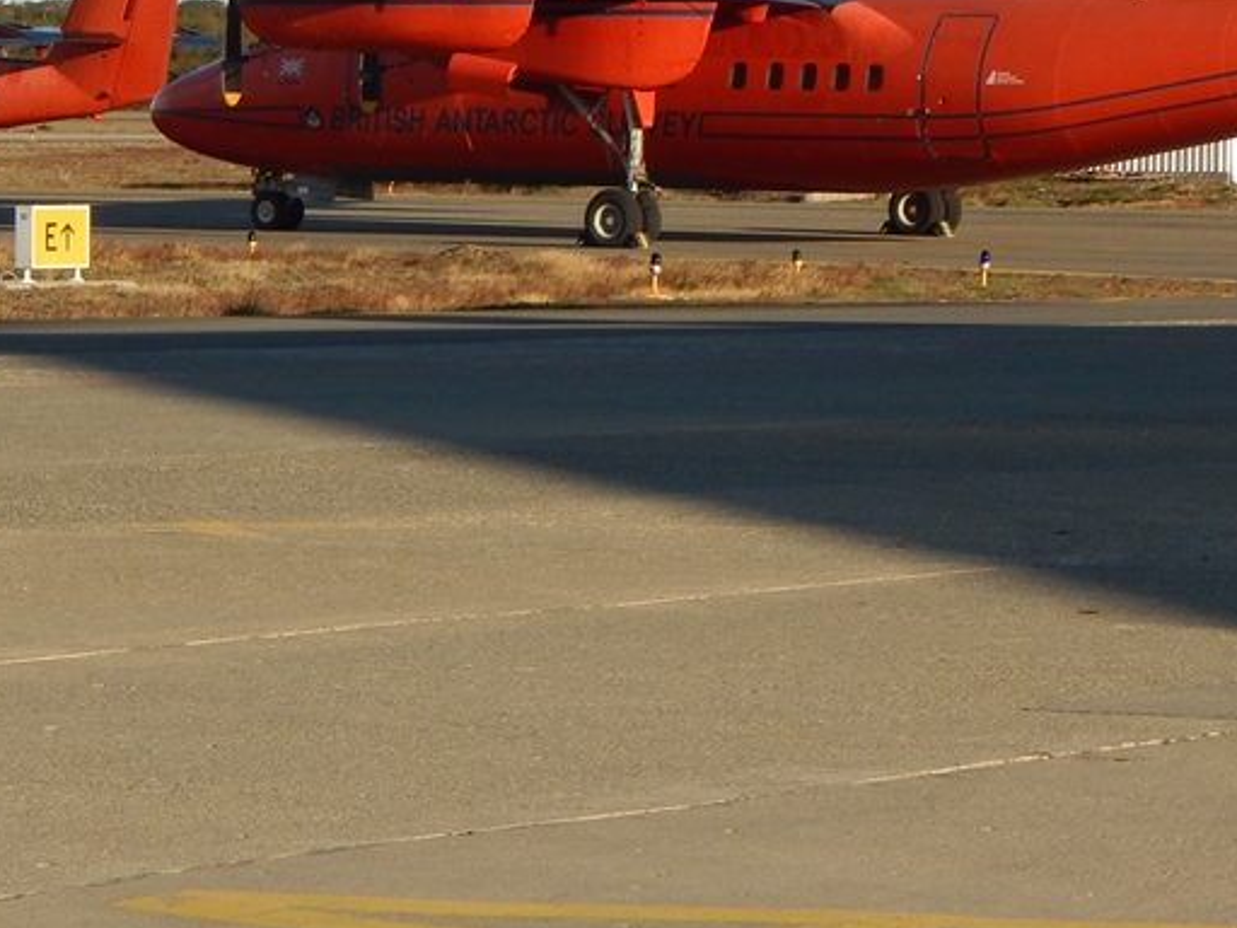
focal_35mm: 234
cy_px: 239
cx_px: 587
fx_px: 8362
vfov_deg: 6.3
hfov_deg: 8.5
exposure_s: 1/800
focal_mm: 18.7
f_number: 4.5
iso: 125
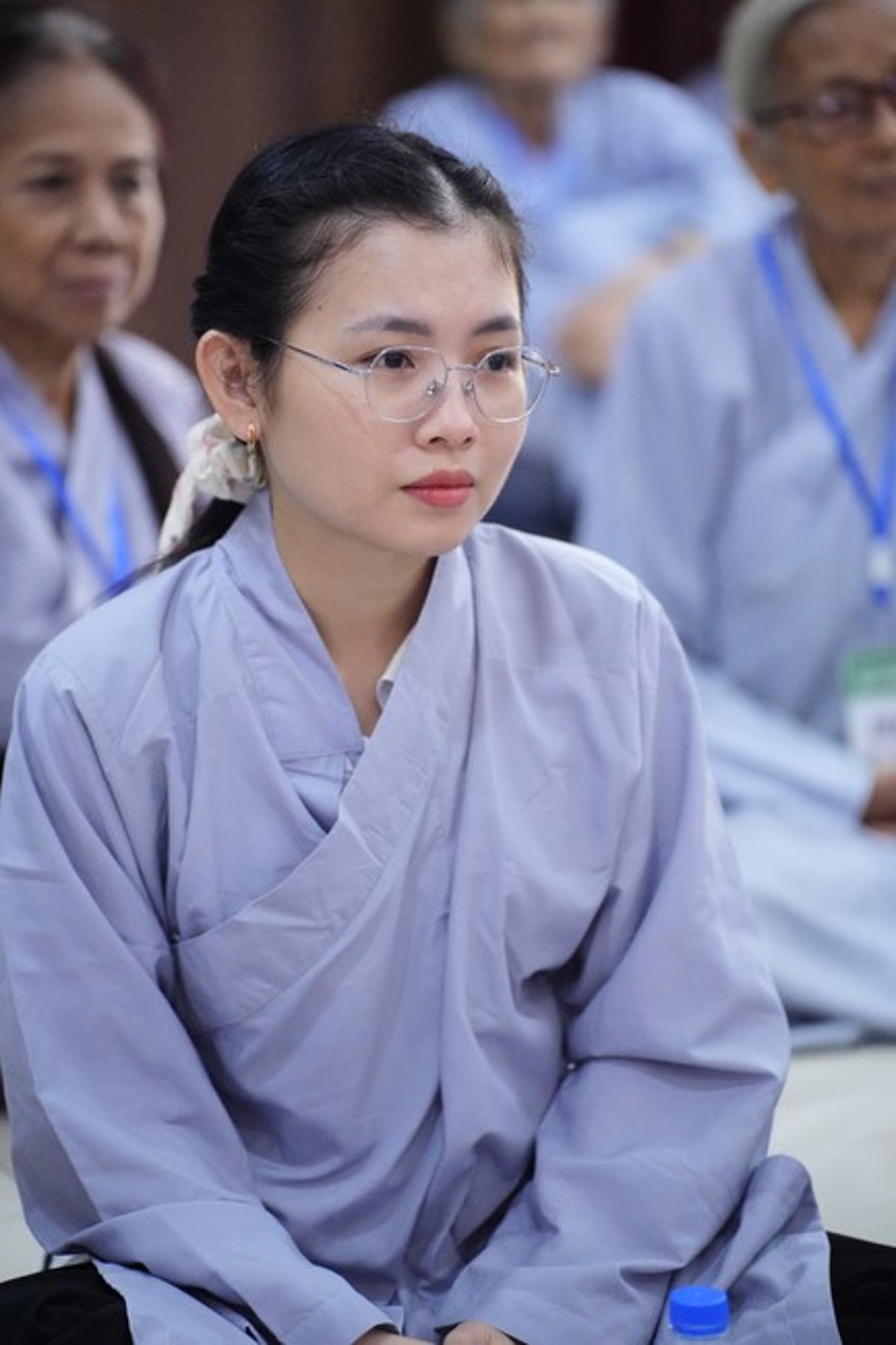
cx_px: 448
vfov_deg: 13.7
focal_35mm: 150
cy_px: 672
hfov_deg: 9.1
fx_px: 5603
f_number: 2.8
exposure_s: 1/320
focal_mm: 150
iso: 12800
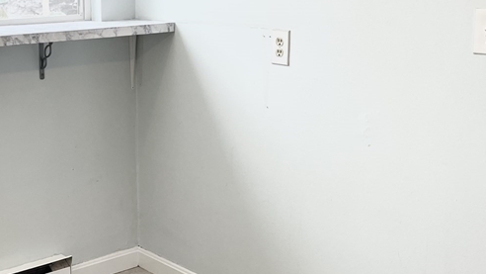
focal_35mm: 59
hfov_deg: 34.7
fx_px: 760
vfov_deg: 20.3
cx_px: 123
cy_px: 98
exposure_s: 1/120
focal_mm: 5.1
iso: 50
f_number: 1.6
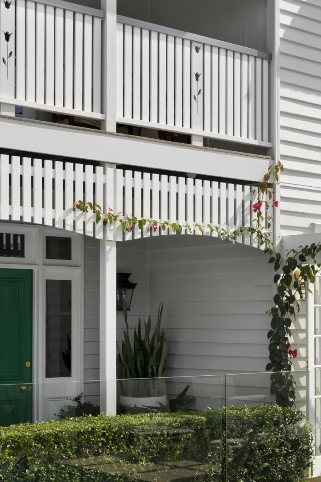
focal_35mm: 74
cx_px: 324
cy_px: 257
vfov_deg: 27.3
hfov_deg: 17.9
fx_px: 990
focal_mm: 35
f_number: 8
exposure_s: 1/320
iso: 100
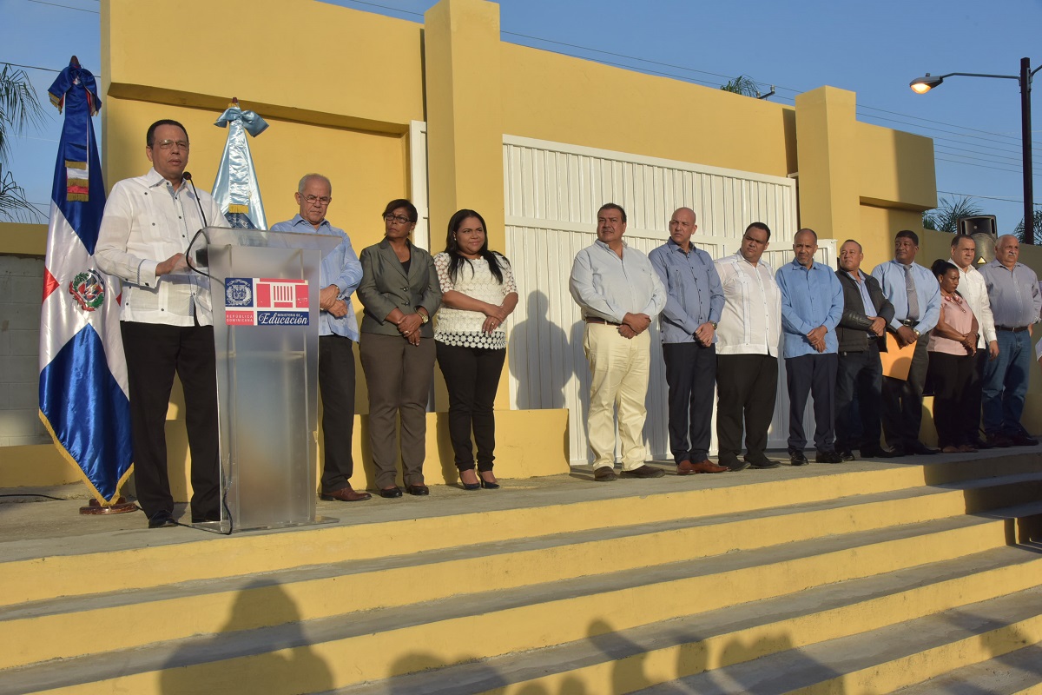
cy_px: 348
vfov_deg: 38.9
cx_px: 521
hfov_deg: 55.8
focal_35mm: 34
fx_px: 984
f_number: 13
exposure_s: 1/640
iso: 1000
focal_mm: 34
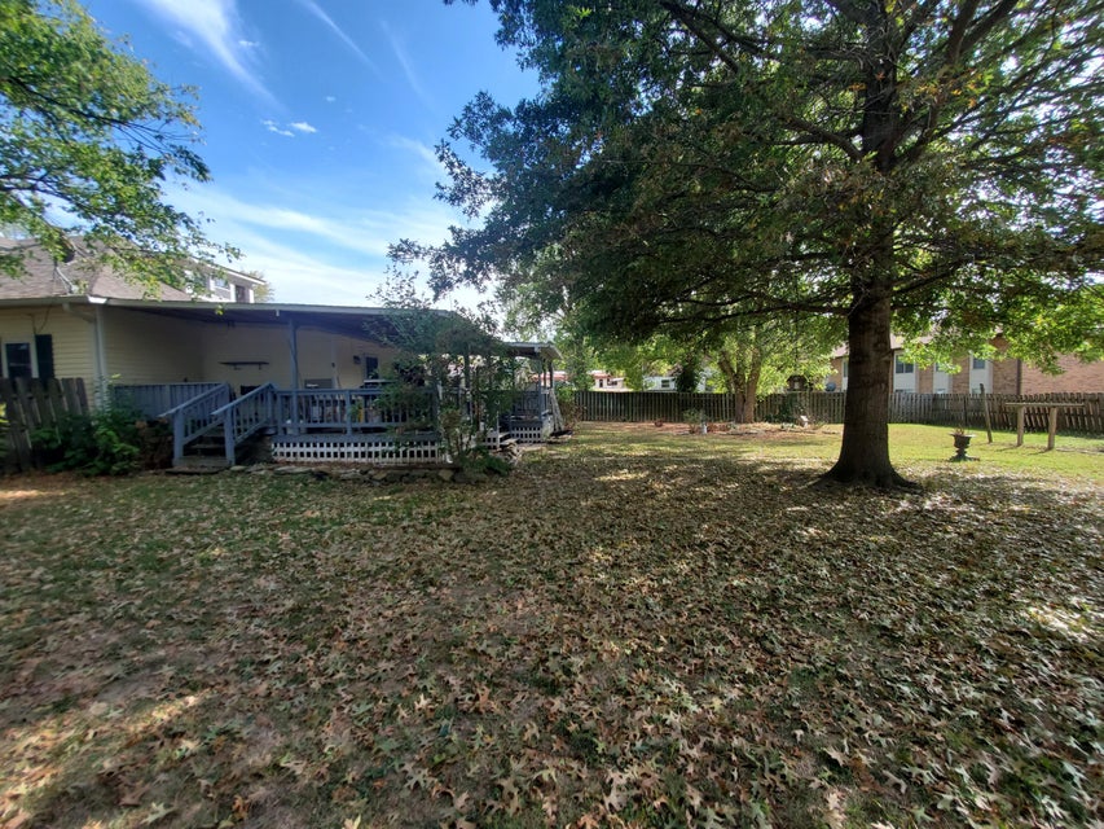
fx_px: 415
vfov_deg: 89.9
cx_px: 552
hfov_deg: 106.2
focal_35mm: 13
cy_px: 414
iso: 50
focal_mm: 1.8
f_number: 2.2
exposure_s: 1/338
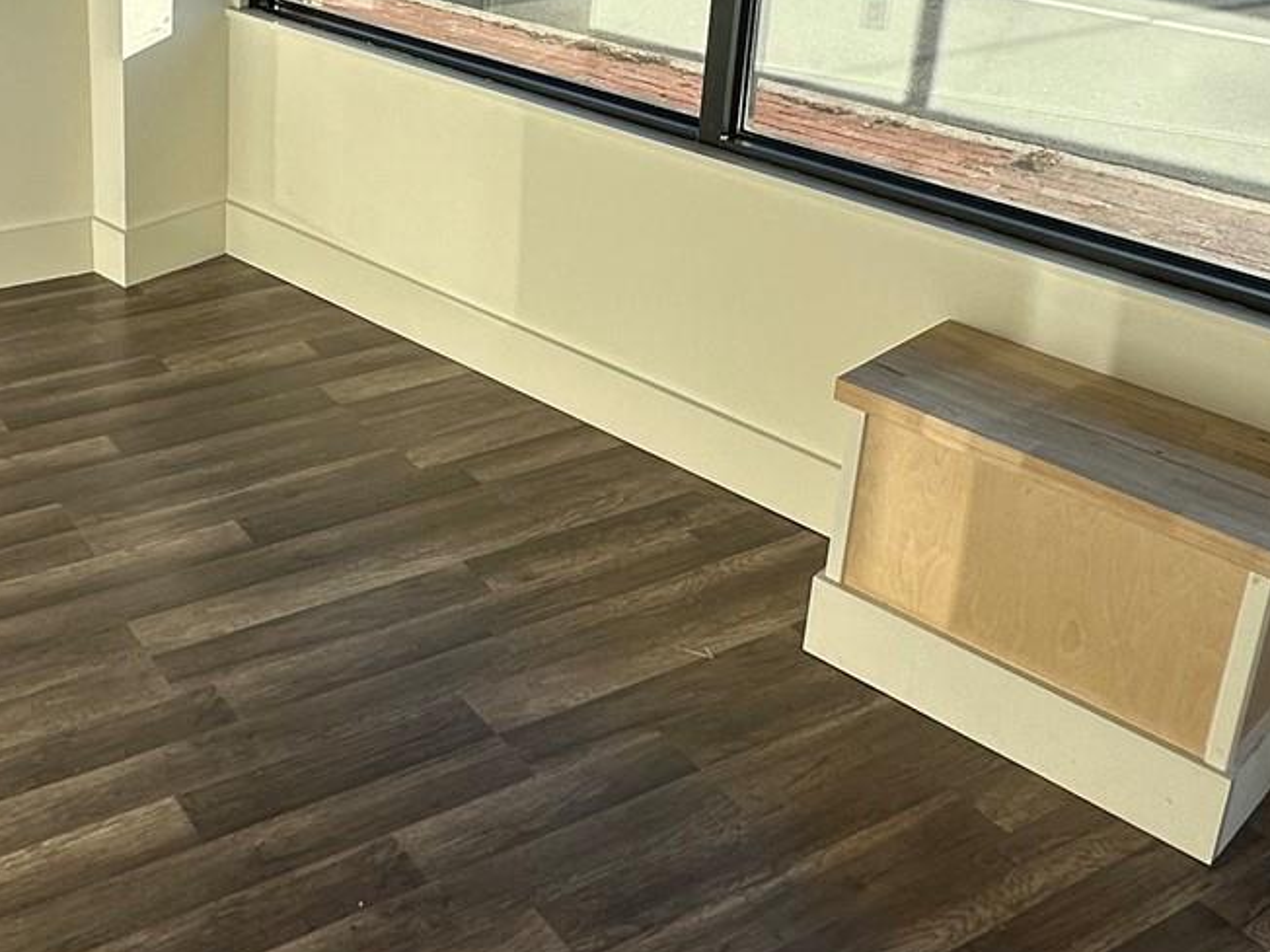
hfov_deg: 42.2
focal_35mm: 44
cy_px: 138
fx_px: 1614
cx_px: 390
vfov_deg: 31.7
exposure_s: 1/626
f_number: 2.2
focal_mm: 2.22
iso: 40
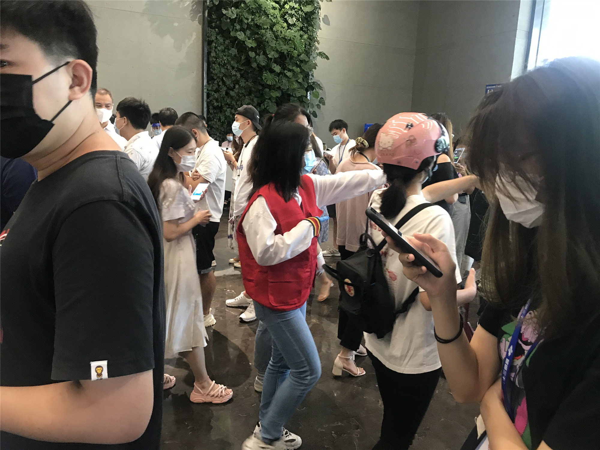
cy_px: 225
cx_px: 300
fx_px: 485
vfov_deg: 49.7
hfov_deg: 63.4
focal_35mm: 28
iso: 80
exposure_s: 1/17
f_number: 1.8
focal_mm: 3.99
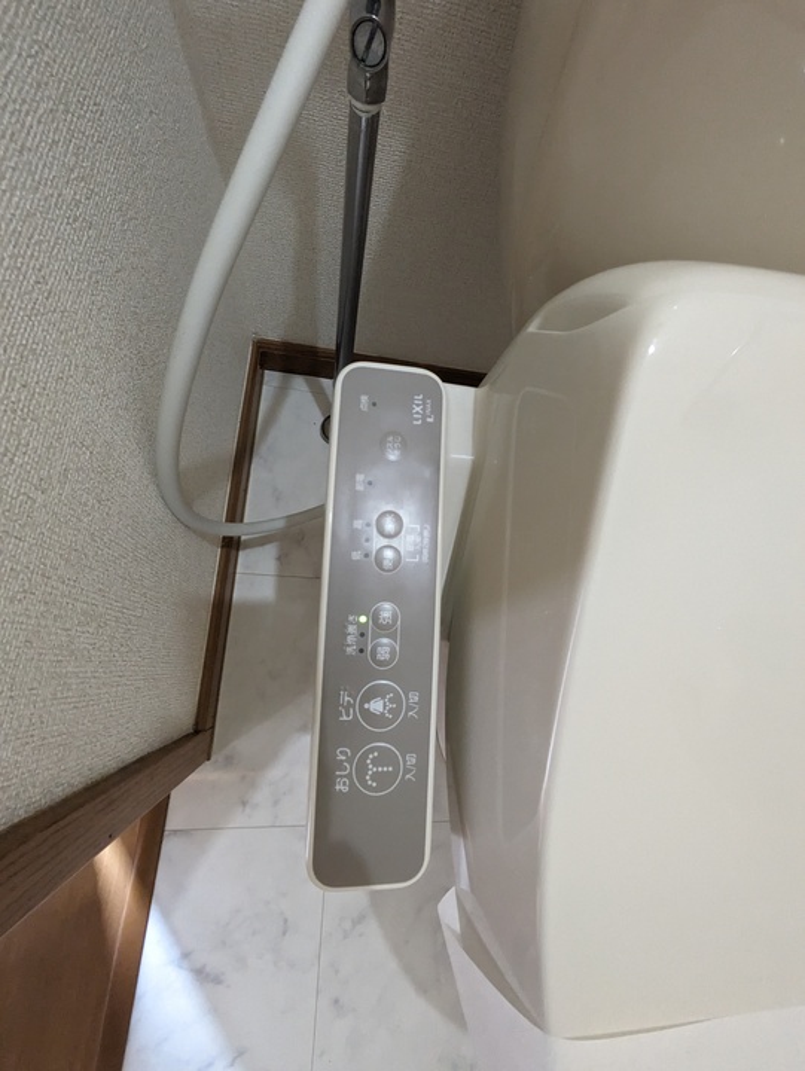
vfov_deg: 102.0
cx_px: 402
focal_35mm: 14
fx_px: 434
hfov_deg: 85.7
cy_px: 536
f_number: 2.2
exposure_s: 1/60
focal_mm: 1.83
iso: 889
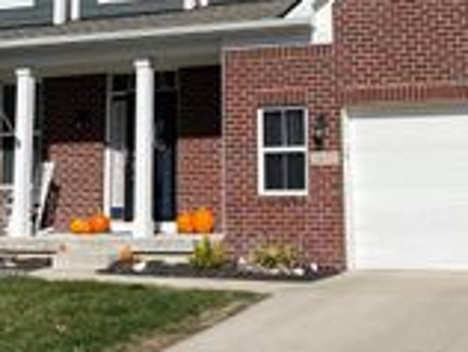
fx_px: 1070
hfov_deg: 24.7
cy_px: -43
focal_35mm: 79
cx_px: 243
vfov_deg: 18.0
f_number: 1.6
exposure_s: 1/5917
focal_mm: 5.1
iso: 32
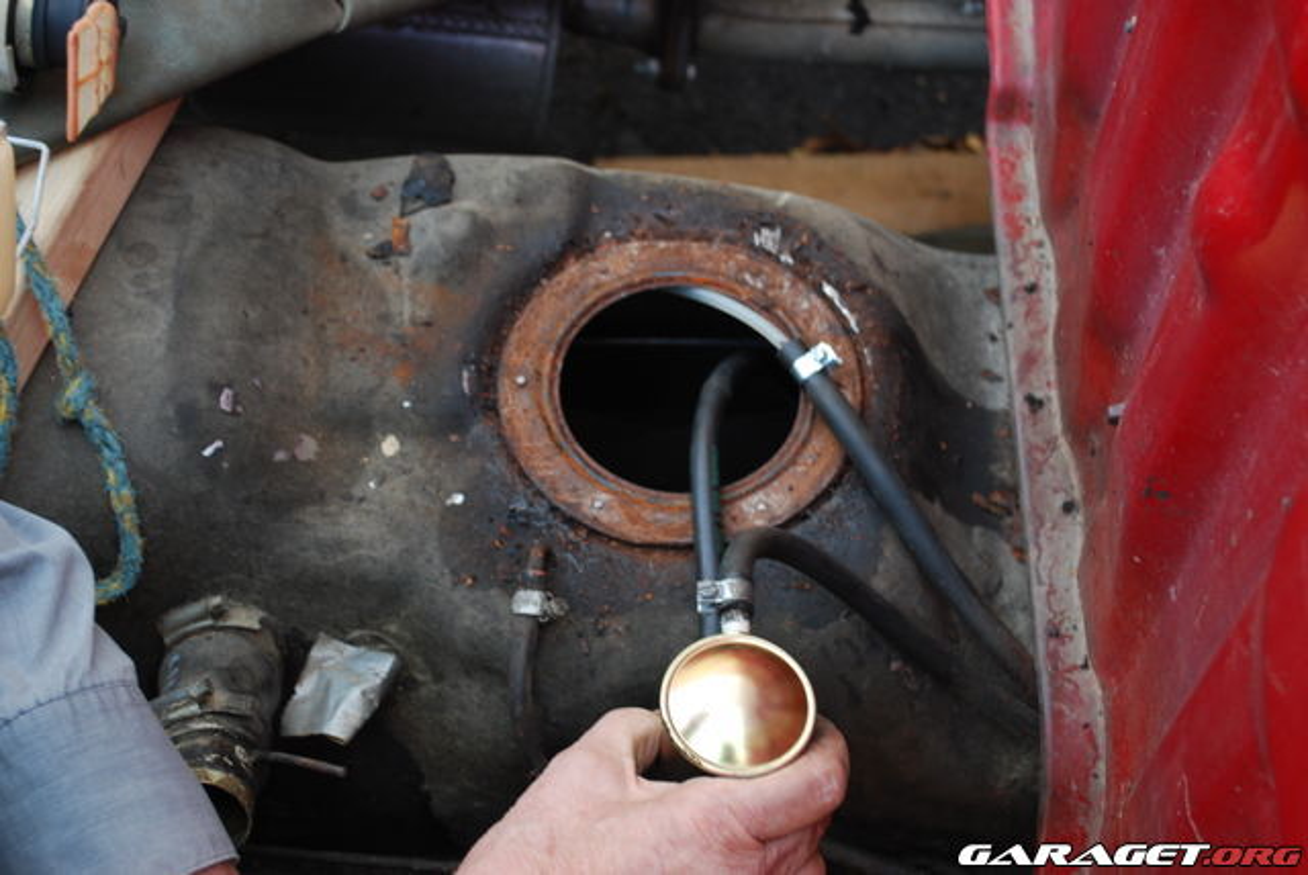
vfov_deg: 26.5
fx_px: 1855
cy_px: 438
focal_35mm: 51
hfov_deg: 38.8
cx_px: 654
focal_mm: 34
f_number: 5
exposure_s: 1/30
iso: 250
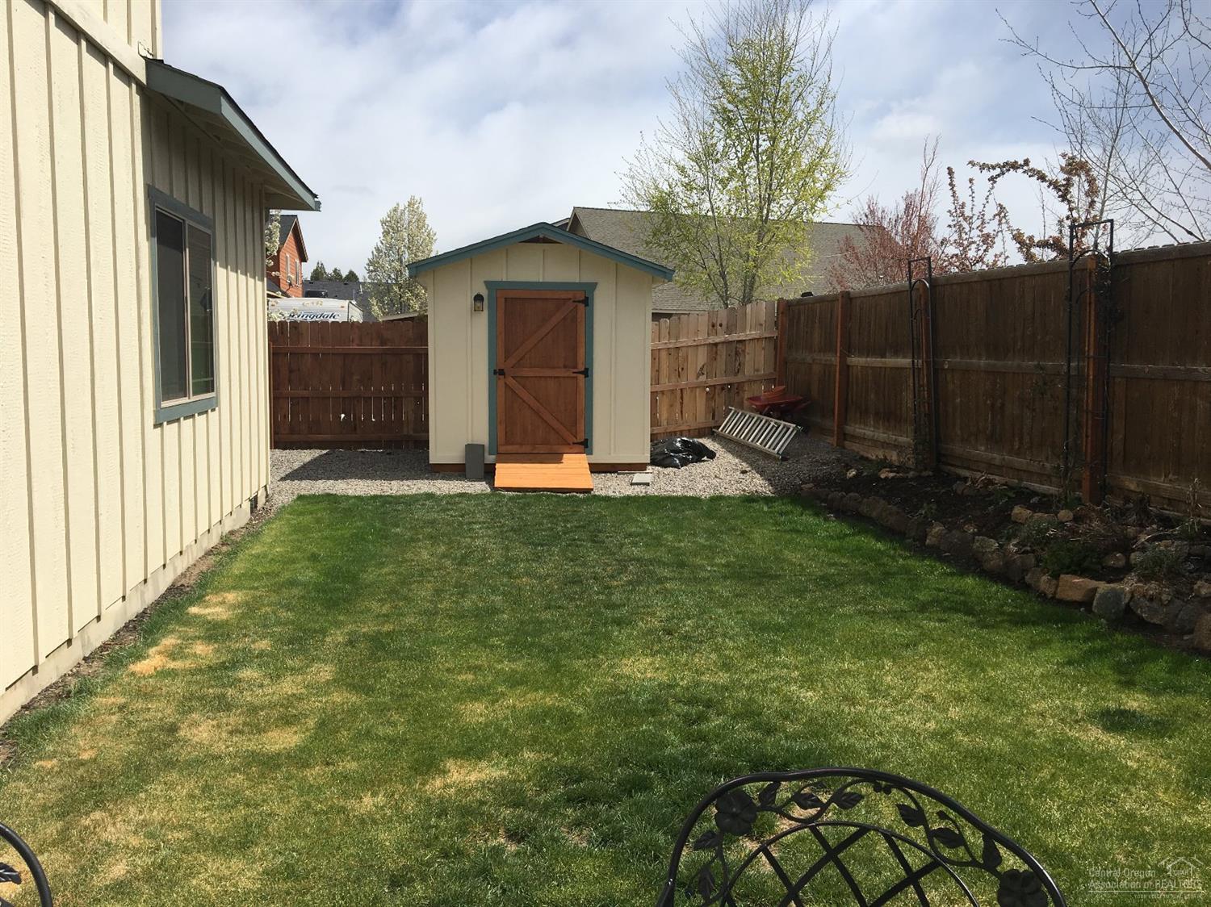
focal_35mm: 29
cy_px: 454
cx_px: 606
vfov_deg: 48.2
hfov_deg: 61.7
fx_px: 1014
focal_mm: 4.15
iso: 25
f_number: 2.2
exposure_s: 1/2747
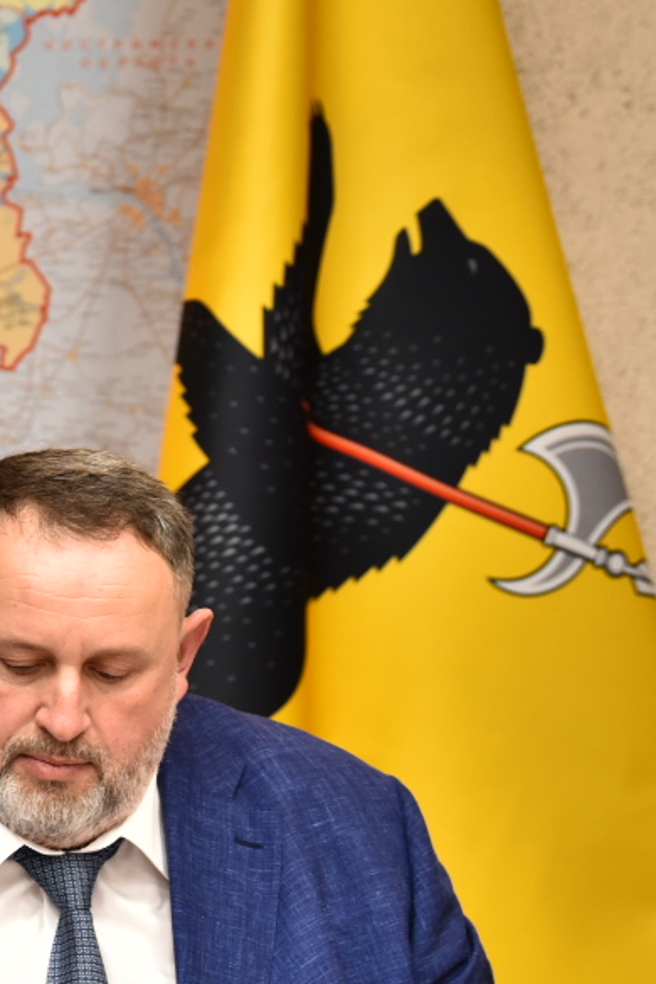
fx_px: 7953
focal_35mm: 291
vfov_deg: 7.1
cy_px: 528
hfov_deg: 4.7
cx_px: -617
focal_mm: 105
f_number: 4
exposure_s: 1/200
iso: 1000
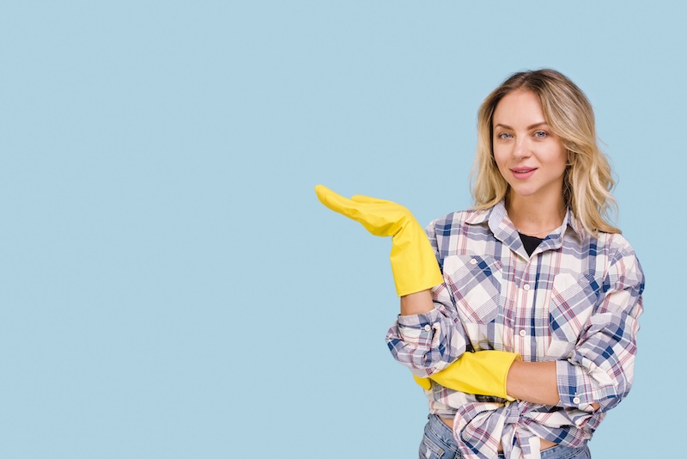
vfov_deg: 27.0
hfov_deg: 39.6
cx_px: 344
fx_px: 954
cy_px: 230
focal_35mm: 50
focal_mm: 50
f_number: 5
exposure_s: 1/160
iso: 64
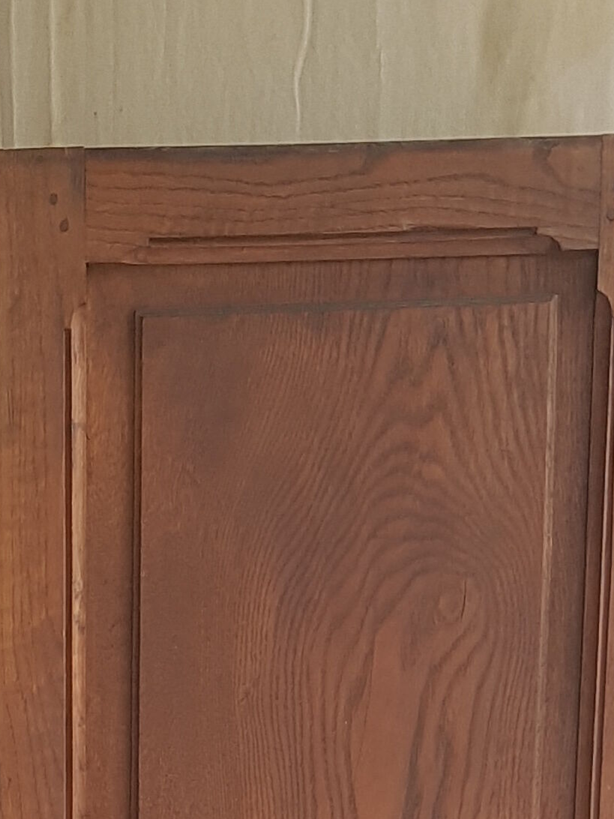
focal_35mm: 96
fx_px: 2270
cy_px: 1474
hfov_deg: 15.1
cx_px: -11
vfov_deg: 16.9
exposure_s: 1/50
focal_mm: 4.2
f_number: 1.7
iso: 40
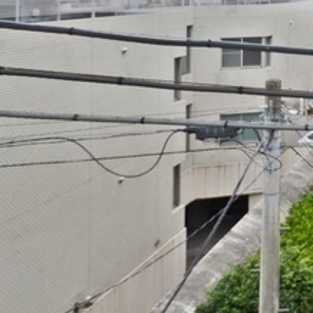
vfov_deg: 26.2
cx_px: 537
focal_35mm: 60
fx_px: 614
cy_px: -38
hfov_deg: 21.1
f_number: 7.1
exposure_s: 1/200
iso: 100
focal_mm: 10
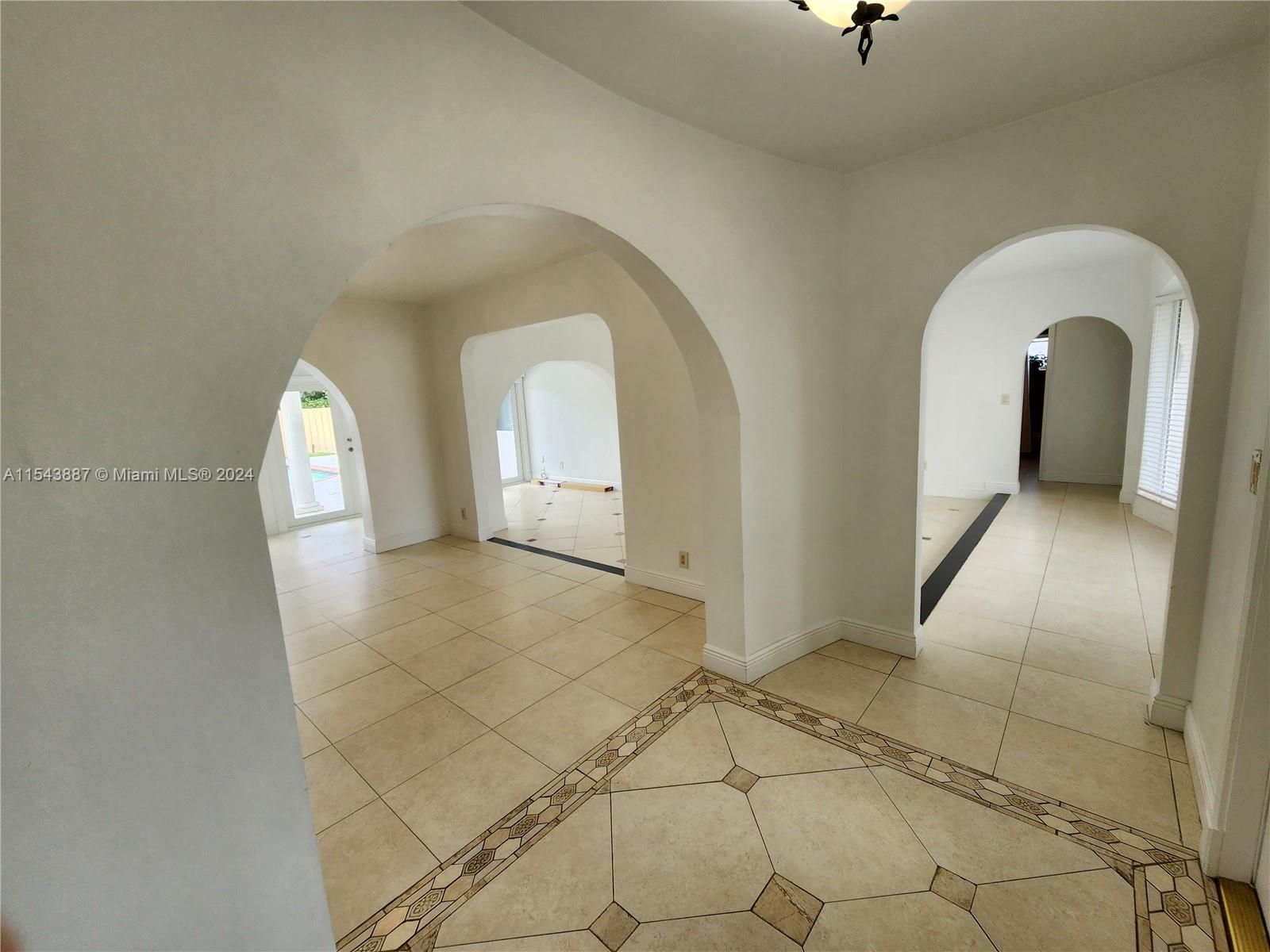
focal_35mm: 13
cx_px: 635
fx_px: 477
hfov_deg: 106.2
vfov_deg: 89.9
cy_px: 476
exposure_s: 1/120
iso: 80
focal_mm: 2.2
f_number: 2.2
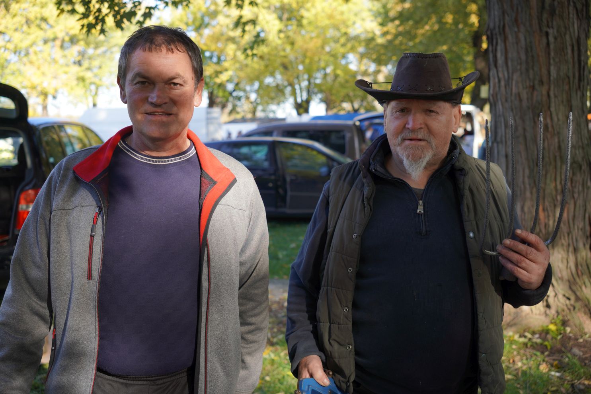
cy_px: 197
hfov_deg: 41.4
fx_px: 783
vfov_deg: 28.2
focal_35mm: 48
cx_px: 296
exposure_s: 1/200
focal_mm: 31.8
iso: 100
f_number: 3.2
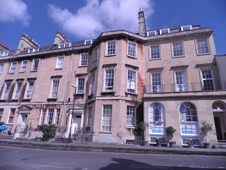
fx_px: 157
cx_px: 113
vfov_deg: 56.8
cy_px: 85
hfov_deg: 71.6
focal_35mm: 24
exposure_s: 1/250
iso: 64
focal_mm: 4.3
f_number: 8.3
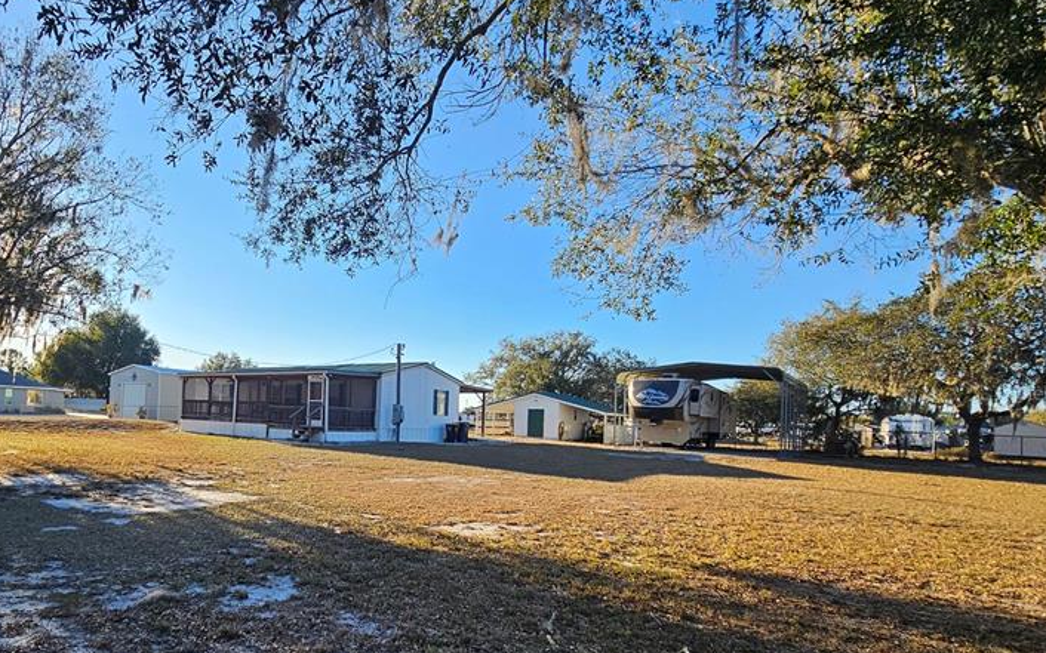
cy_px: 392
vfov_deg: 59.1
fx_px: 570
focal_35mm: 20
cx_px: 348
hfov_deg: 82.2
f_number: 2.2
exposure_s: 1/957
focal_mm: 2.2
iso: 50
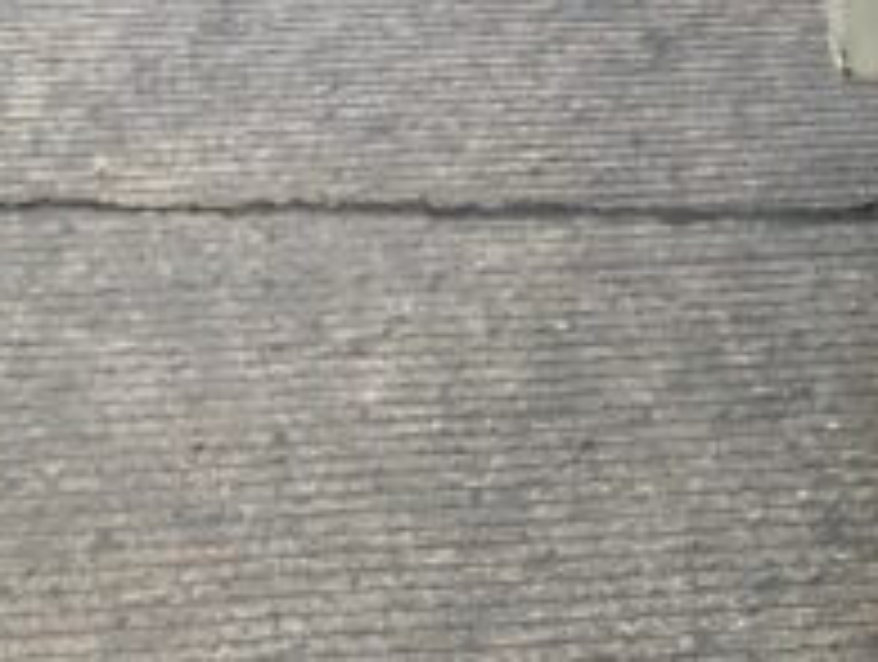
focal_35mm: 95
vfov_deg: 14.8
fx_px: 2414
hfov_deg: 18.3
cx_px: 1319
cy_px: -230
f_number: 1.8
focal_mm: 3
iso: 25
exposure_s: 1/122
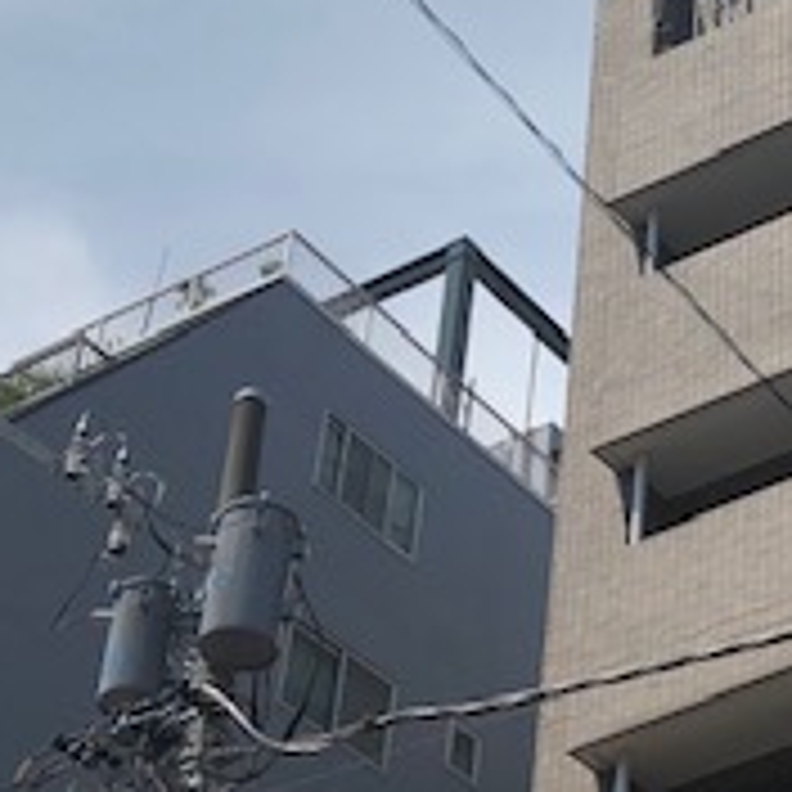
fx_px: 2330
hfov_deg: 17.8
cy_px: 518
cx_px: 1094
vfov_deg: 19.2
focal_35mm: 90
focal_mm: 3.99
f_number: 1.8
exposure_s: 1/2667
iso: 20
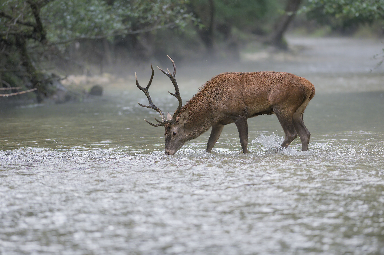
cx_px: 192
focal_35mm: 300
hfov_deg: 6.9
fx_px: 3198
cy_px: 128
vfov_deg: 4.6
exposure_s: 1/500
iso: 1600
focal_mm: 300
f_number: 3.5
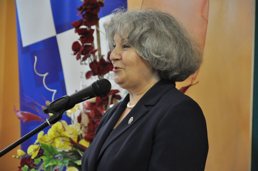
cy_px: 86
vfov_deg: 9.3
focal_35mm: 147
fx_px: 1052
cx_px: 129
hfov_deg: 14.0
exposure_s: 1/200
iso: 2000
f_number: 5.6
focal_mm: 98
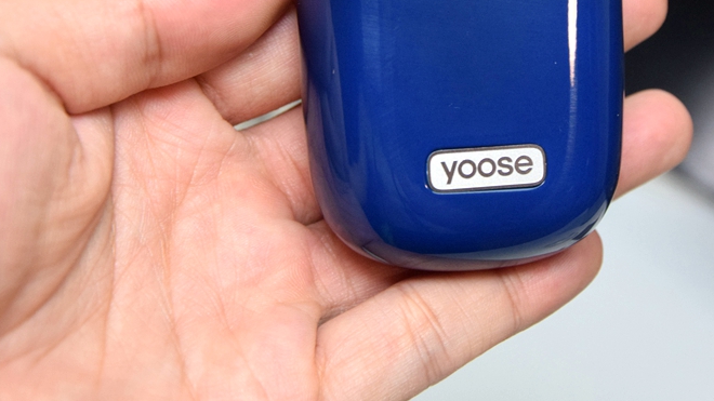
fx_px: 2309
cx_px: 477
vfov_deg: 9.9
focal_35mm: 122
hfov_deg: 17.5
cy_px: 59
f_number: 5
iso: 1400
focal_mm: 50
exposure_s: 1/125
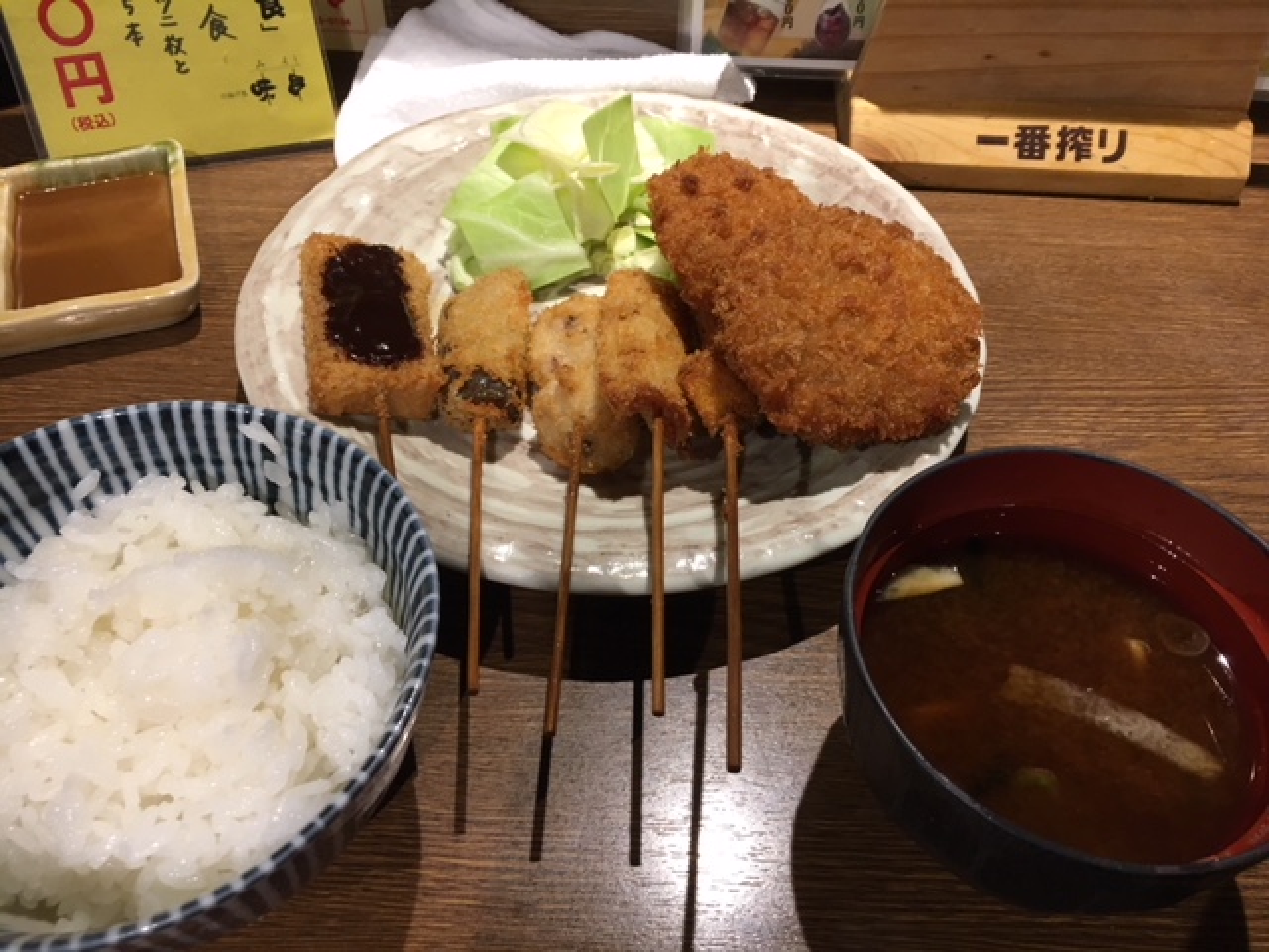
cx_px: 634
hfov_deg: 61.7
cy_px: 476
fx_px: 1063
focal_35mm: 29
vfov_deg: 48.2
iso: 80
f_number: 2.2
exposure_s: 1/30
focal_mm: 4.15
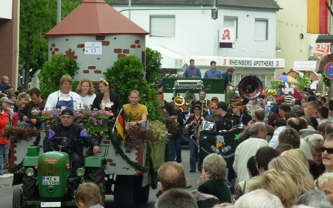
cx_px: 154
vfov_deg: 5.4
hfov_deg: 8.6
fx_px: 2224
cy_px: 91
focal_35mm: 245
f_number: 5
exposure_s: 1/102
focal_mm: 31.4
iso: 50
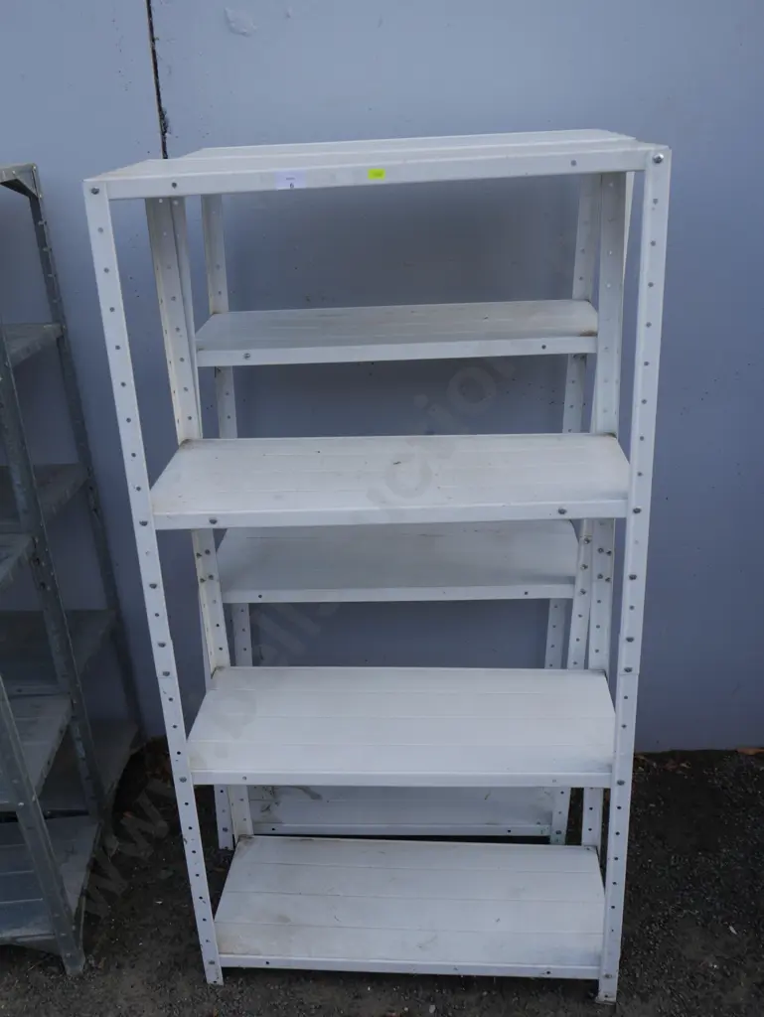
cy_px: 508
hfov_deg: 41.8
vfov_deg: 53.9
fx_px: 1000
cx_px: 382
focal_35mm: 34
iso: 200
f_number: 5
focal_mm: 17
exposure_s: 1/200
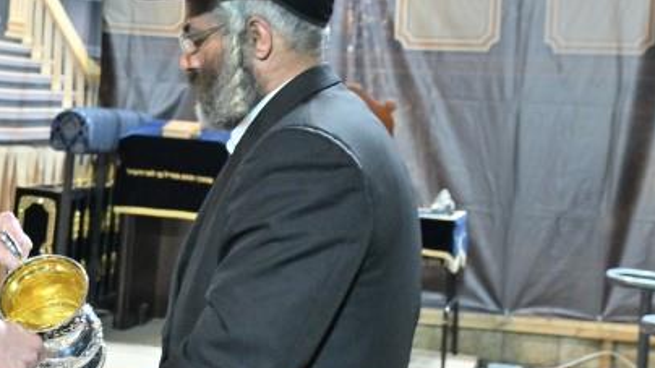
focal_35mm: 85
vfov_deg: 14.2
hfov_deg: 24.6
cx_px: 126
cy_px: 213
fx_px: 1476
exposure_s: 1/200
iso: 1000
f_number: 4
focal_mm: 32
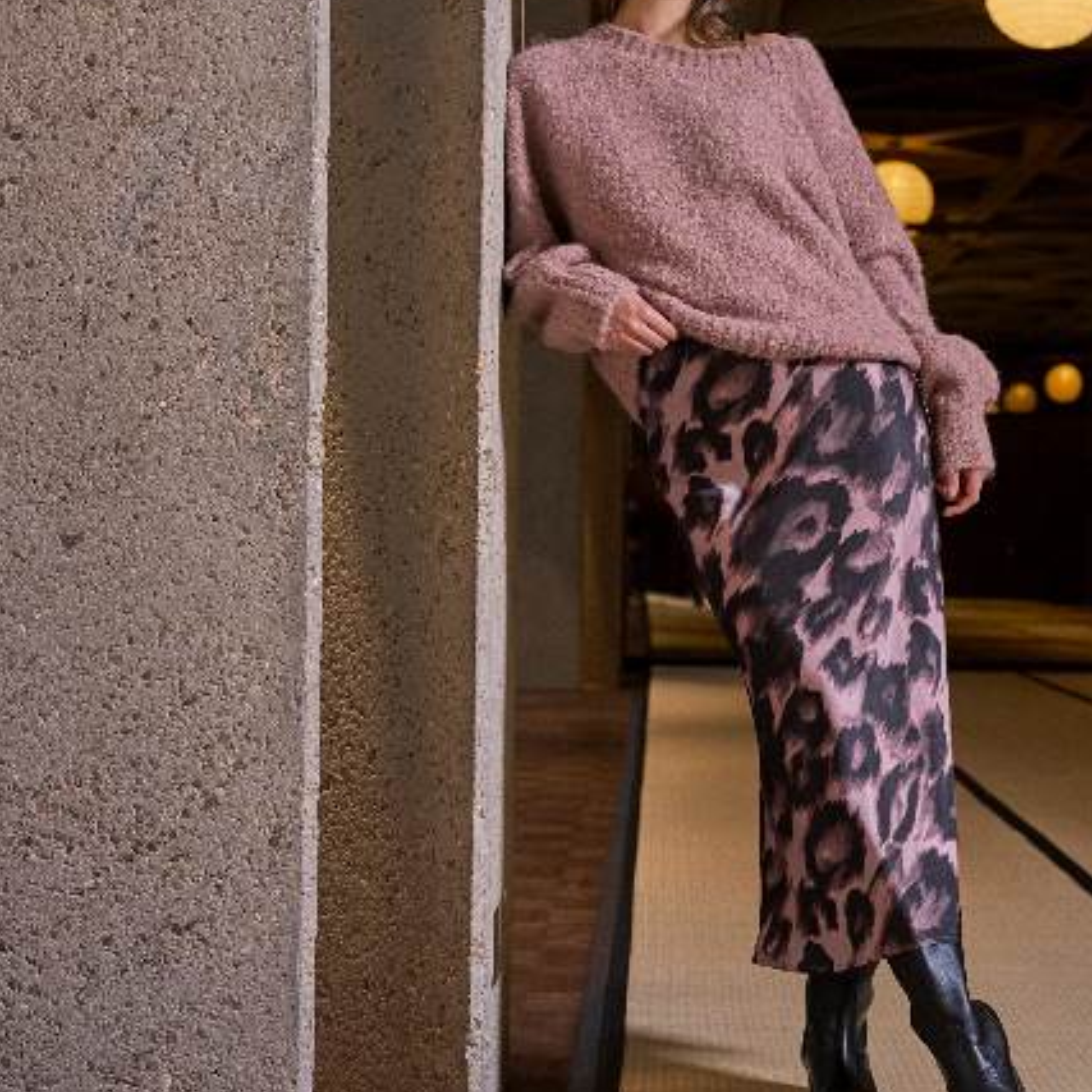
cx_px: 591
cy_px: 407
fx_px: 2284
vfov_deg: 26.8
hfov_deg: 26.9
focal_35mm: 64
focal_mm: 46
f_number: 4
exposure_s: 1/125
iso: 800
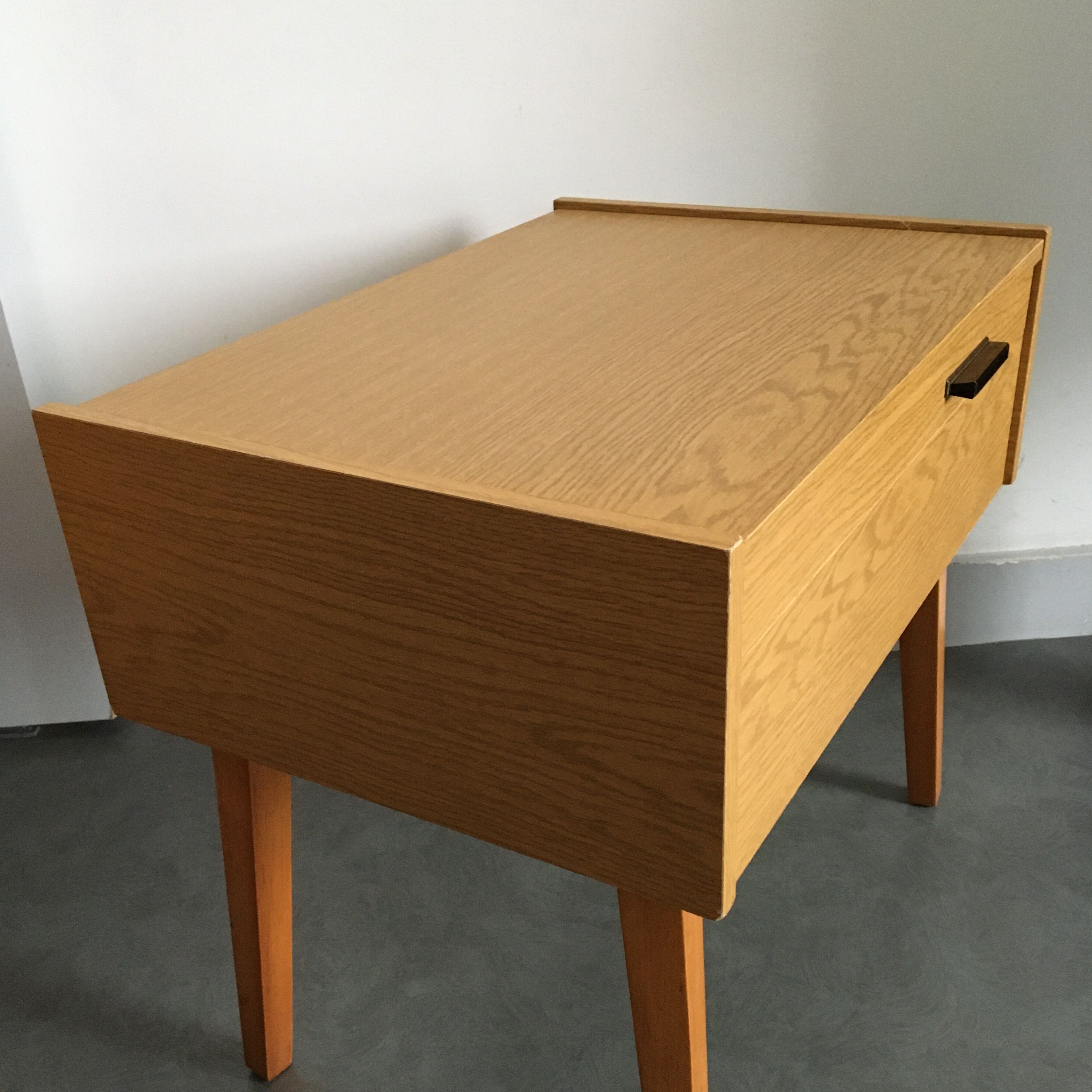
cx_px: 546
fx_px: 1249
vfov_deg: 47.0
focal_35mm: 35
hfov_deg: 47.2
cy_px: 636
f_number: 2.2
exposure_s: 1/25
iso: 200
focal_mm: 4.15
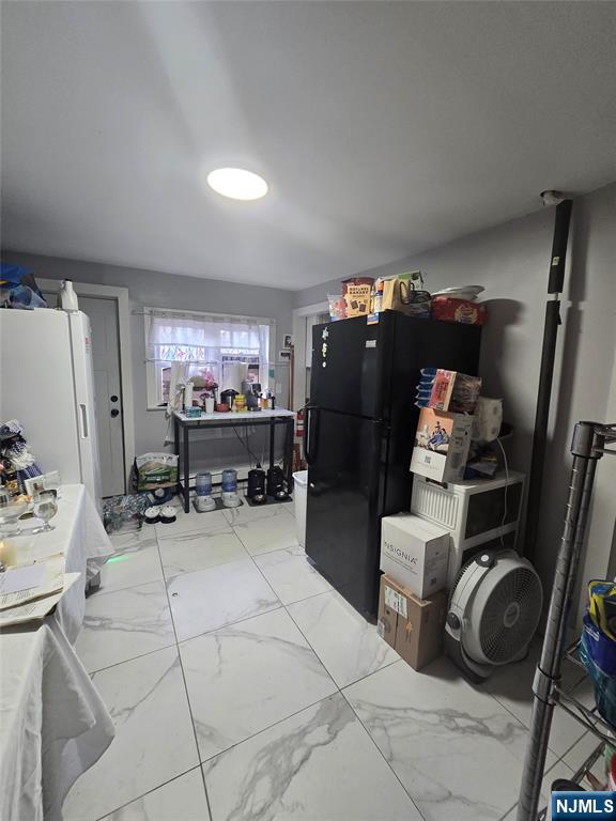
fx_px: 308
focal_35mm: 13
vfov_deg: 106.2
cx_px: 308
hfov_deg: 89.9
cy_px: 410
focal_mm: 2.2
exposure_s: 1/60
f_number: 2.2
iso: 250
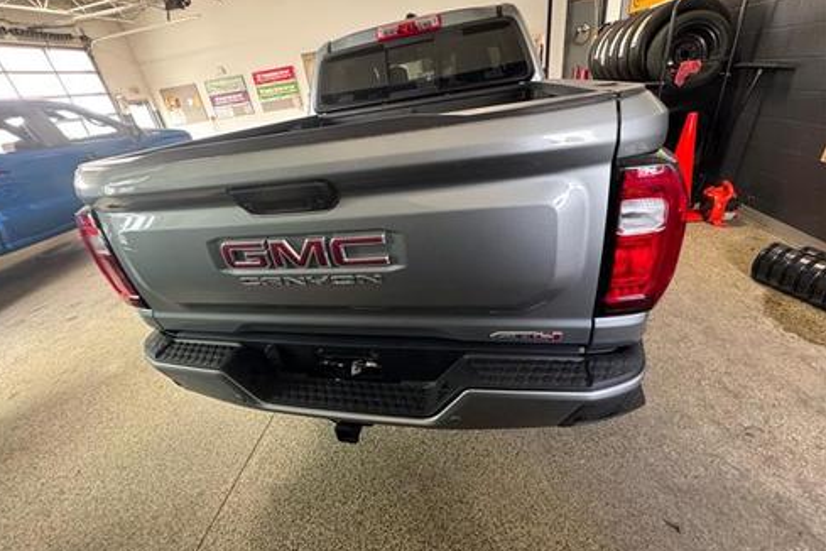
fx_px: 344
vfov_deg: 77.2
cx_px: 402
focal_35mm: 15
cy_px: 259
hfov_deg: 100.4
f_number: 2.2
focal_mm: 2.22
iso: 500
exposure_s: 1/60
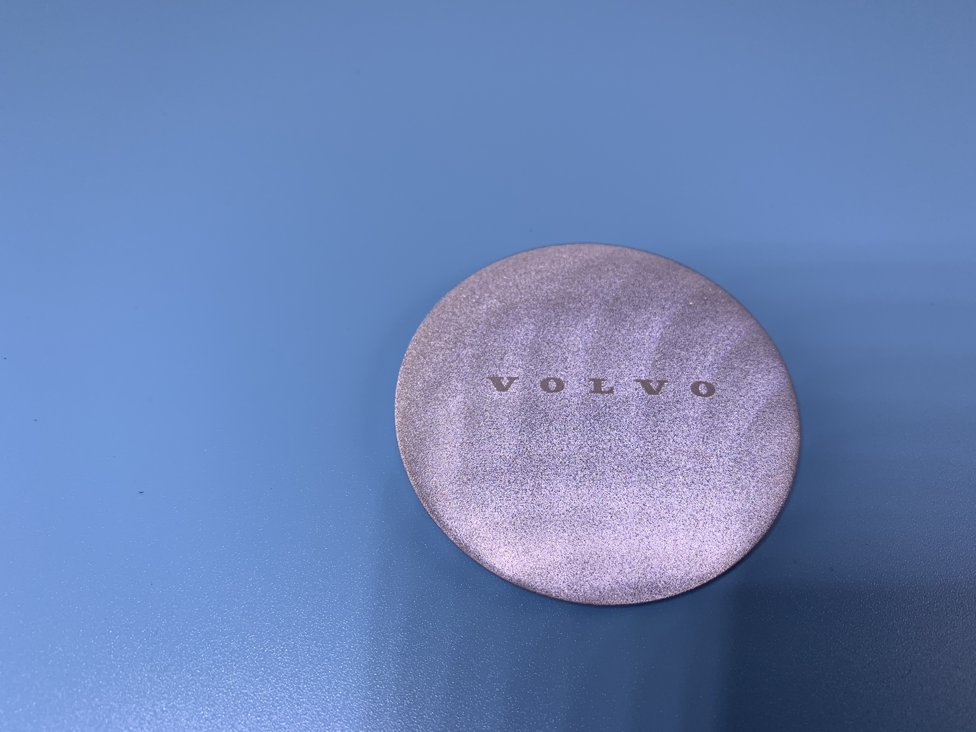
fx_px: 733
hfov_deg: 67.3
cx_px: 488
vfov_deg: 53.1
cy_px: 366
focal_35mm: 26
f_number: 1.8
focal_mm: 4.25
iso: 25
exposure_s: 1/175
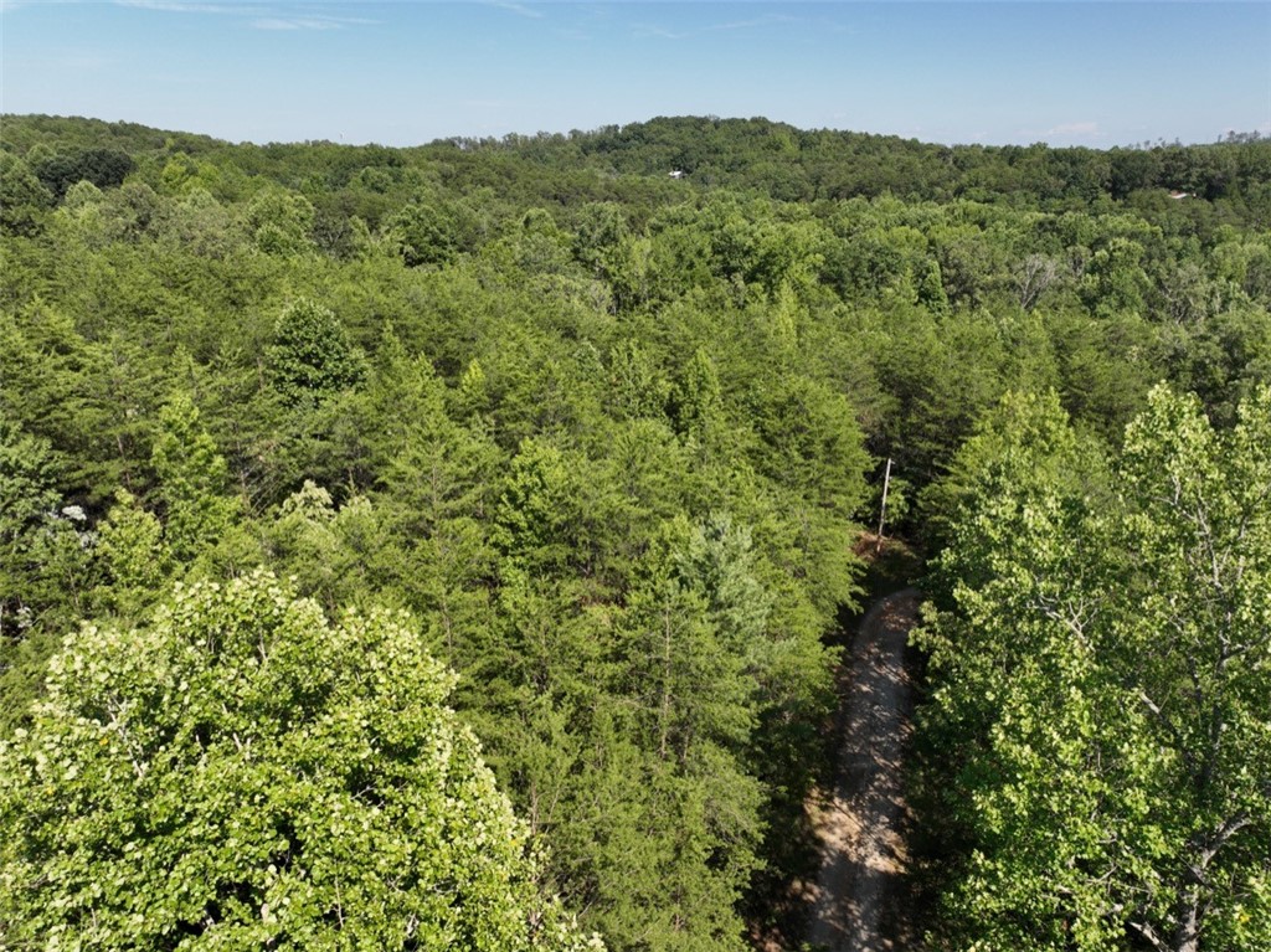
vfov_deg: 56.8
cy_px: 476
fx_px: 881
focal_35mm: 24
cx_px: 636
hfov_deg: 71.6
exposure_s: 1/200
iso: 100
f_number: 2.8
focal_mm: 12.29
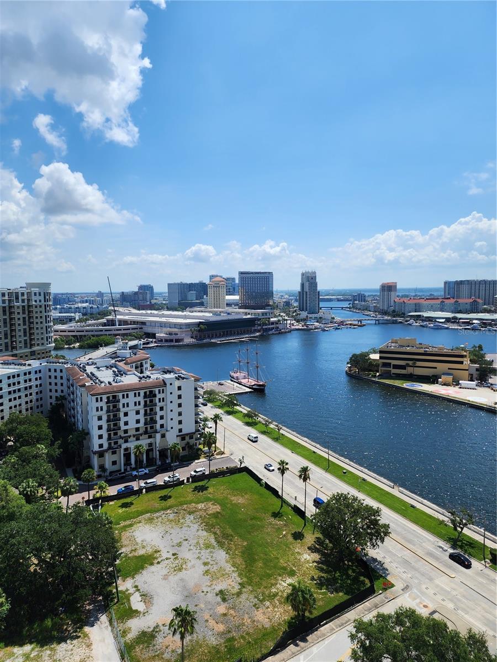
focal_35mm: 23
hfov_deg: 58.9
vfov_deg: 73.9
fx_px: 440
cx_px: 248
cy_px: 331
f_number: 1.8
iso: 12
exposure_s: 1/1915
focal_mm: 6.4
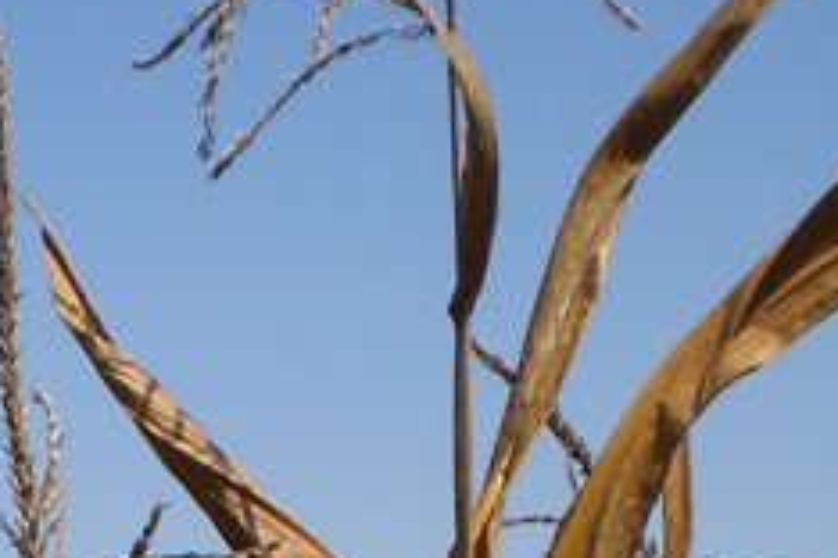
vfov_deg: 7.9
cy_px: 1209
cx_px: 104
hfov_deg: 12.4
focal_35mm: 164
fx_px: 3817
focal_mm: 6.3
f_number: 4.6
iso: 64
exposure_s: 1/1000
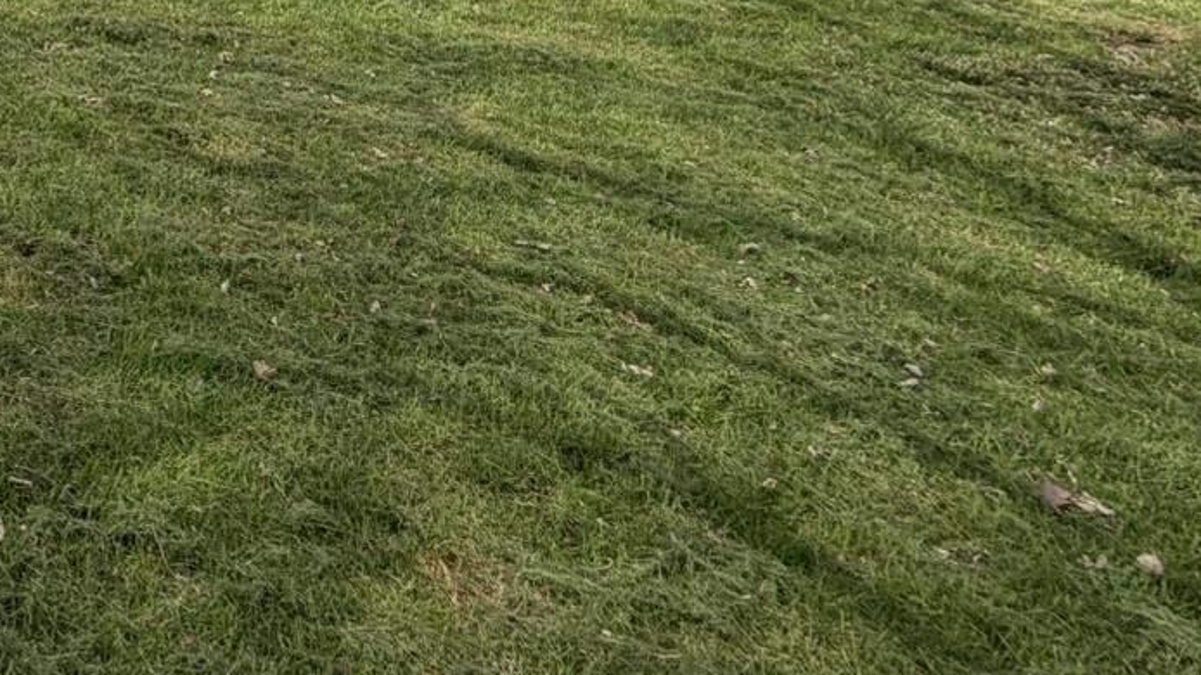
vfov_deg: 22.3
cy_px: -308
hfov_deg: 33.4
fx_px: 1433
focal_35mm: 45
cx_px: -358
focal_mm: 2.22
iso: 20
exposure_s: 1/864
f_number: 2.2
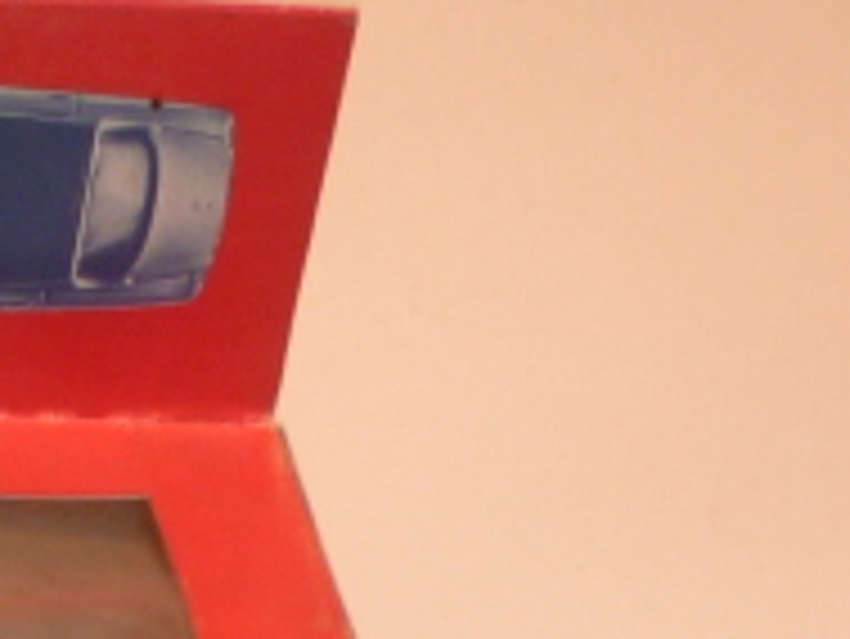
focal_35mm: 173
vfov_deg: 8.4
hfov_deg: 10.9
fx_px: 4251
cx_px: -540
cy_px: 994
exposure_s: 1/40
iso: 100
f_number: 3.4
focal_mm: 4.7
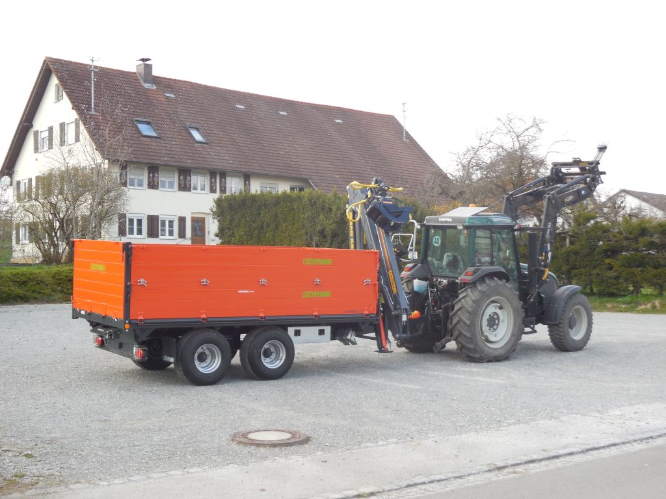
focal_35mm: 53
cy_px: 250
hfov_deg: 36.2
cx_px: 333
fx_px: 1020
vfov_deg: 27.5
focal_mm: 9.4
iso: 125
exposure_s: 1/125
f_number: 4
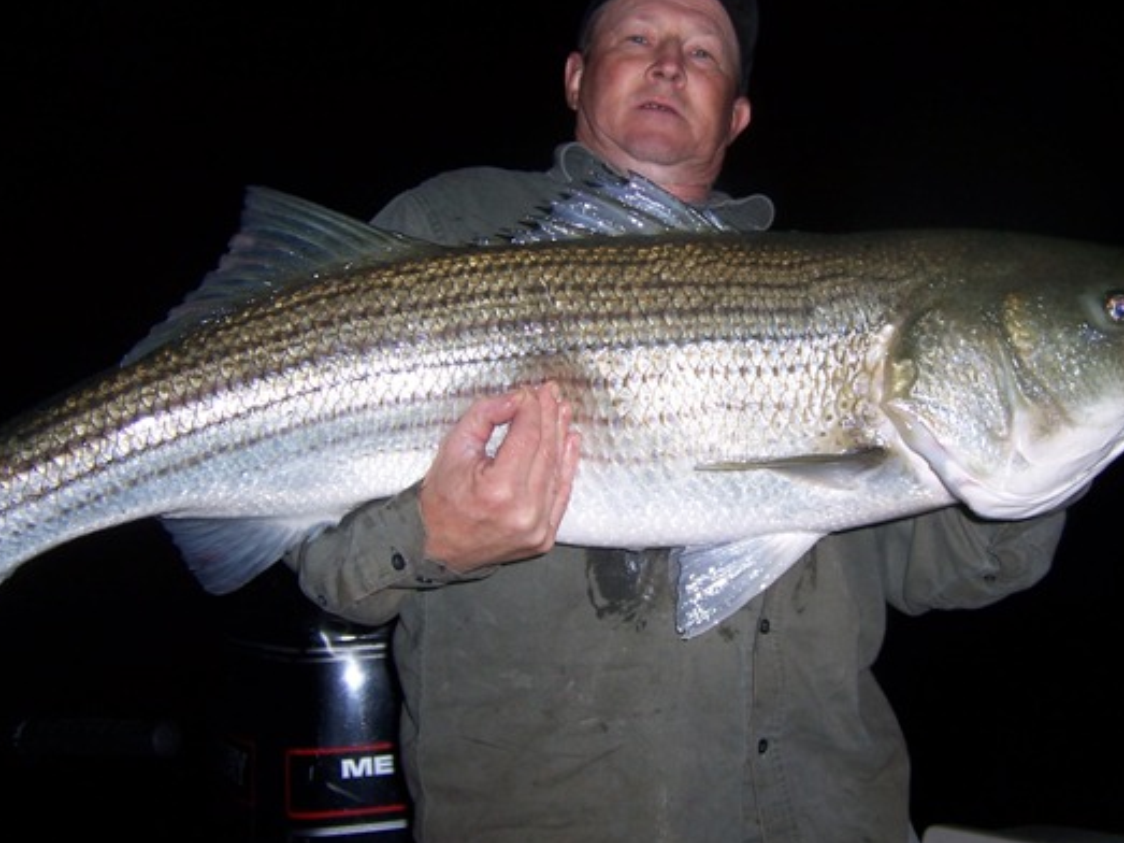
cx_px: 646
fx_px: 1363
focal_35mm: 42
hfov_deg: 44.7
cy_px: 341
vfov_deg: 34.2
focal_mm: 5.5
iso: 80
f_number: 2.8
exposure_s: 1/2
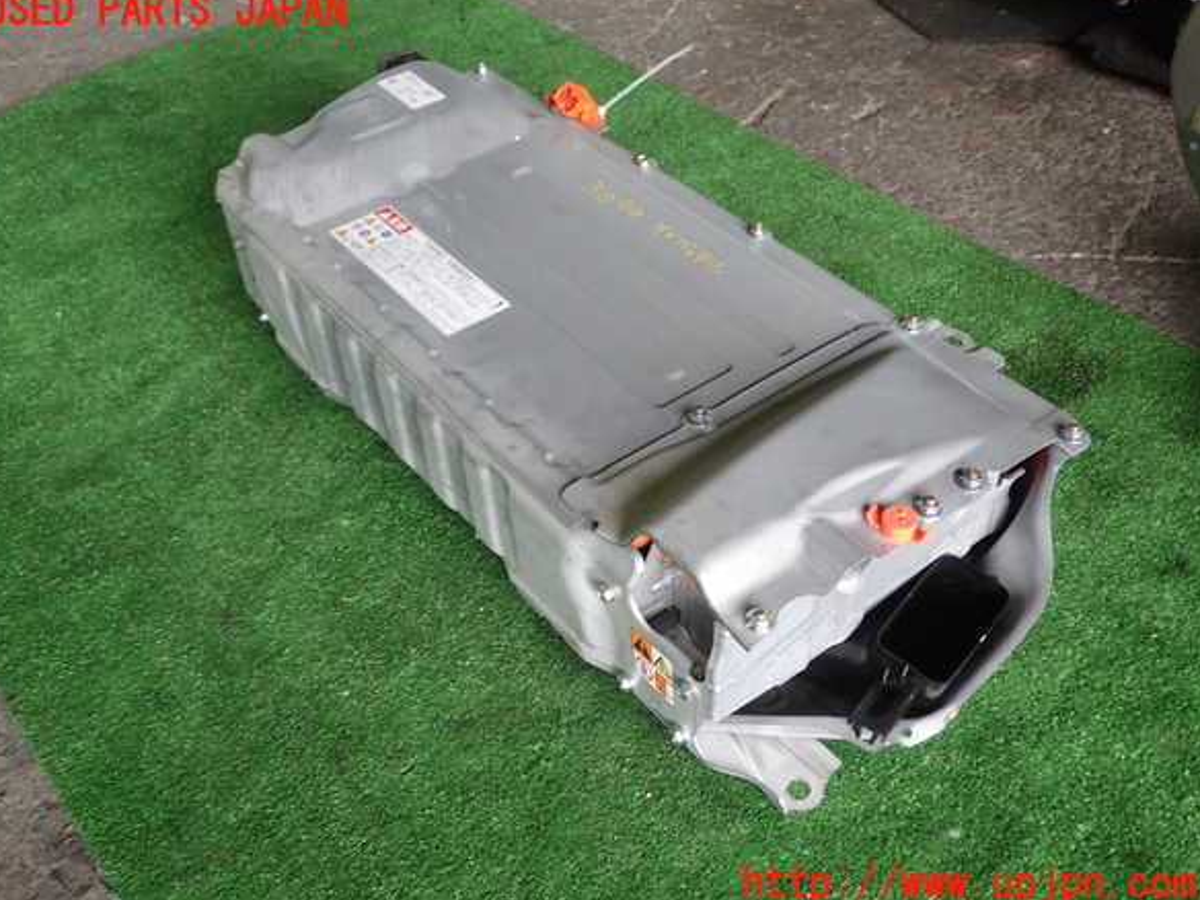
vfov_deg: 38.7
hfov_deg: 50.1
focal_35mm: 37
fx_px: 1283
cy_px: 448
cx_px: 590
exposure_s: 1/60
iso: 200
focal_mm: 6.37
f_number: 2.5
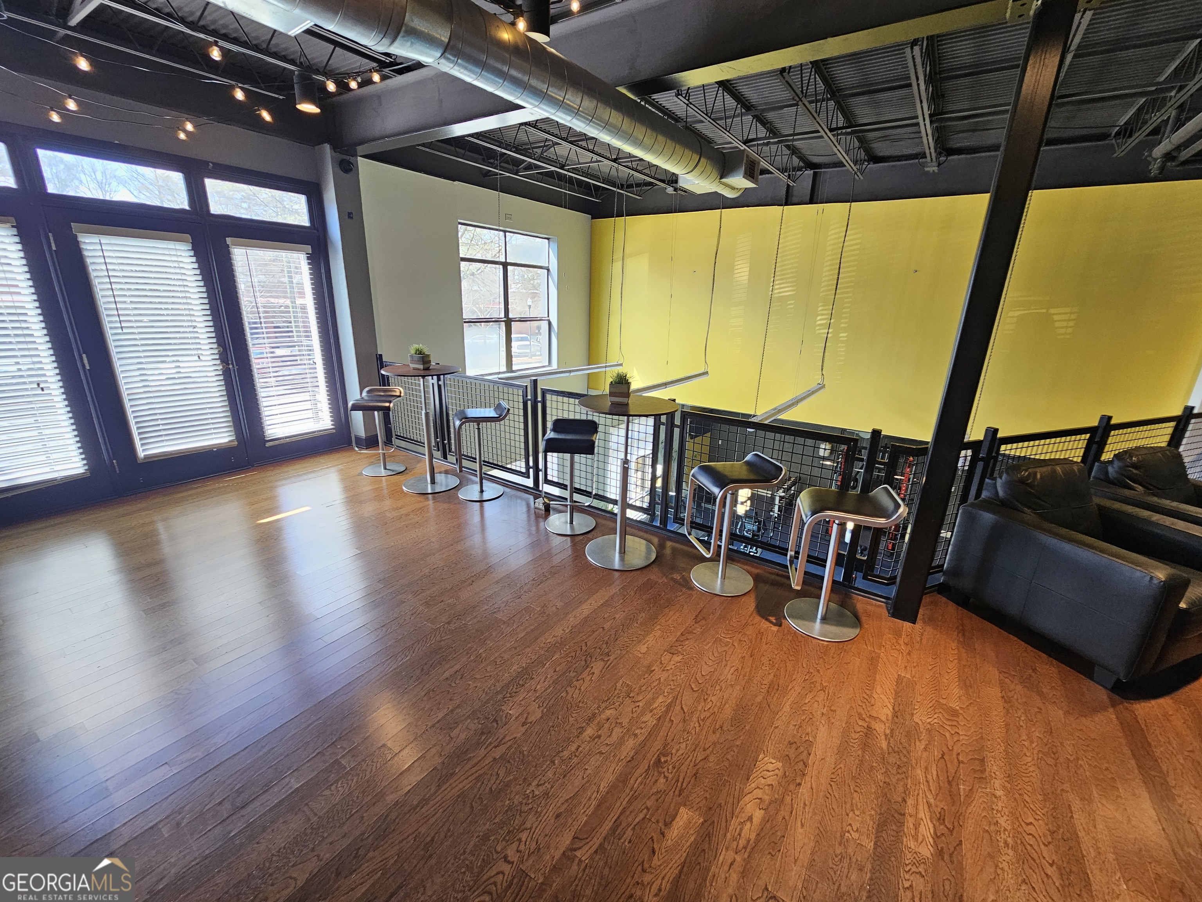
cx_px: 601
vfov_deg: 89.9
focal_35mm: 13
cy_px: 451
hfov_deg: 106.2
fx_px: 451
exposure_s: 1/60
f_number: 2.2
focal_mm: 2.2
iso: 80
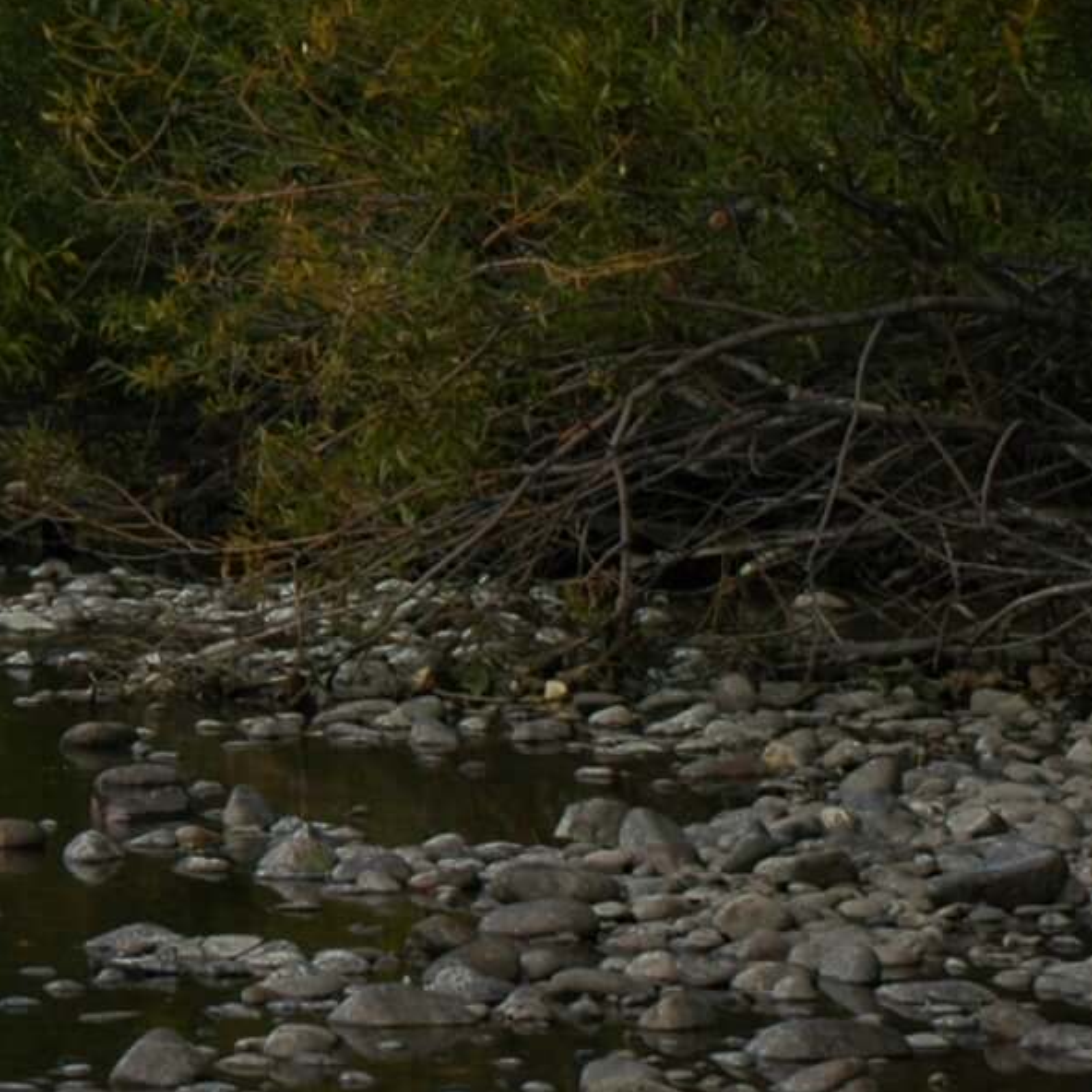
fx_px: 7852
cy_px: -441
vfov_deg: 7.8
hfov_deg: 7.6
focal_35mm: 220
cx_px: -1271
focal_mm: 34
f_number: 10
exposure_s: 1/250
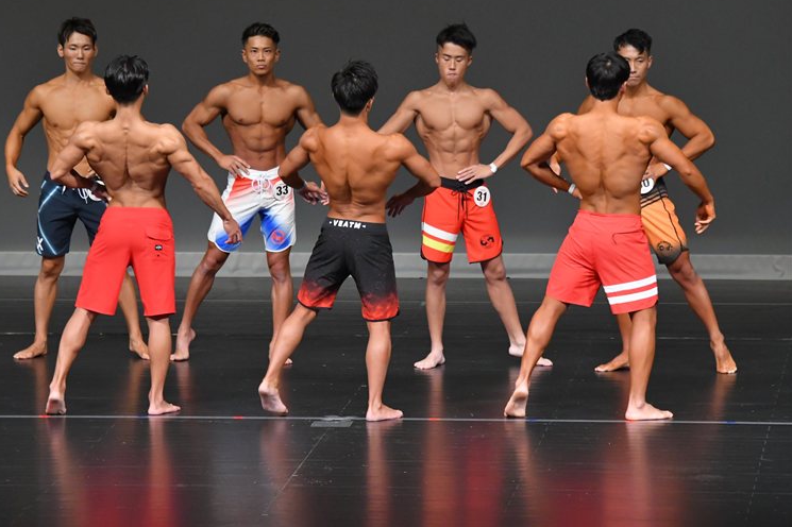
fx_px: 6179
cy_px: 258
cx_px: 382
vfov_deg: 4.9
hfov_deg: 7.3
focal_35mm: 281
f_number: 5.6
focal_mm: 180
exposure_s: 1/400
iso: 4000
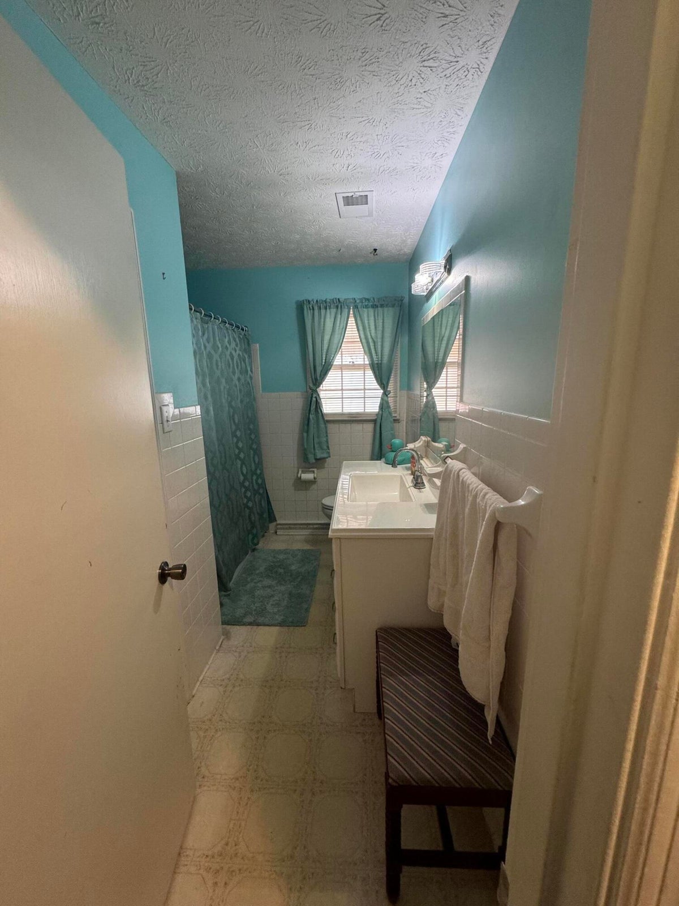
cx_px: 340
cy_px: 453
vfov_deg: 102.1
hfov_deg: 85.7
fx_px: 366
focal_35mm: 14
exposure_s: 1/120
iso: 200
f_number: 2.2
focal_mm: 2.22
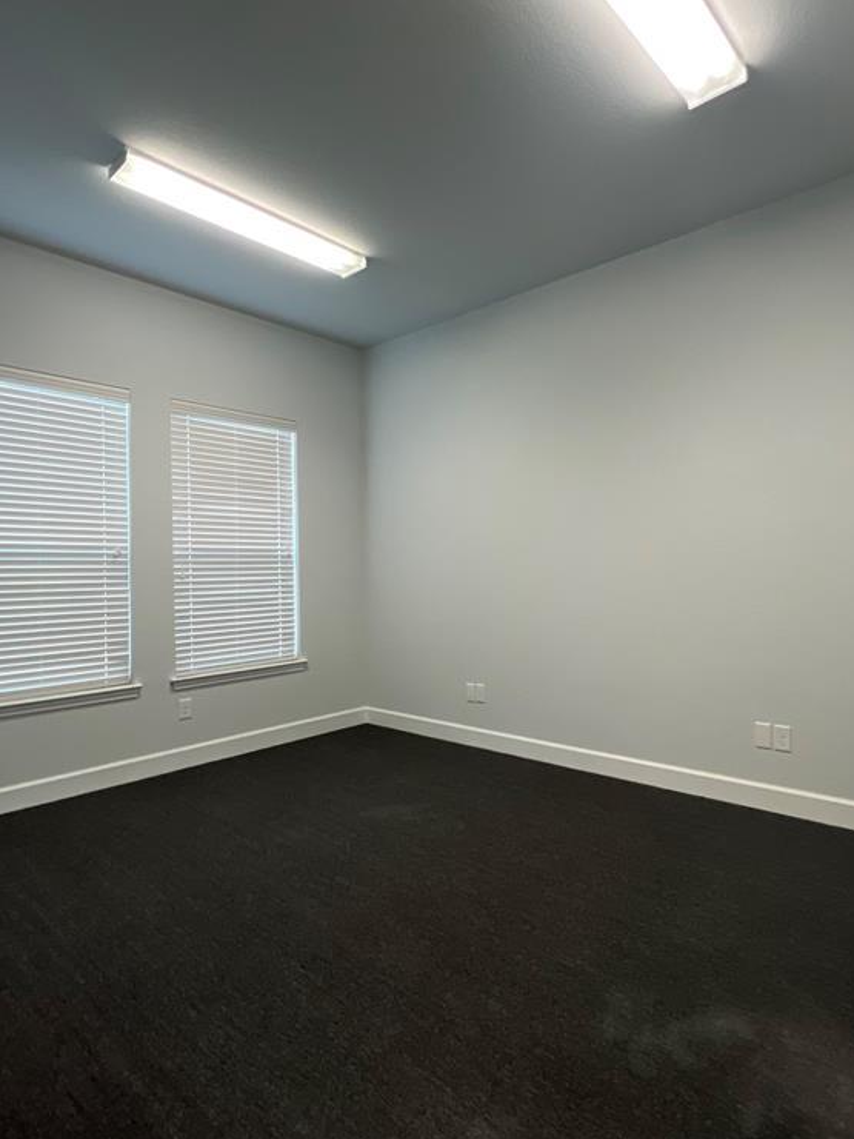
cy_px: 565
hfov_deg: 70.5
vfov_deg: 87.8
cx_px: 529
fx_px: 592
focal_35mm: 18
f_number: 1.8
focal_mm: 1.57
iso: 200
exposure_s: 1/103
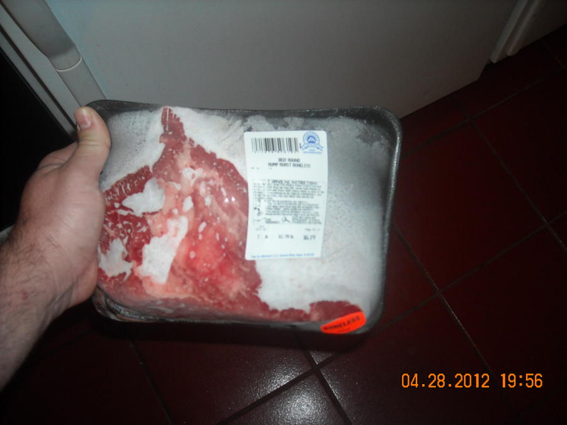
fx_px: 573
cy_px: 212
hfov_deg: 52.6
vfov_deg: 40.7
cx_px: 284
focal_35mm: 35
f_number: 2.8
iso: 200
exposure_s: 1/60
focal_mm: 5.7
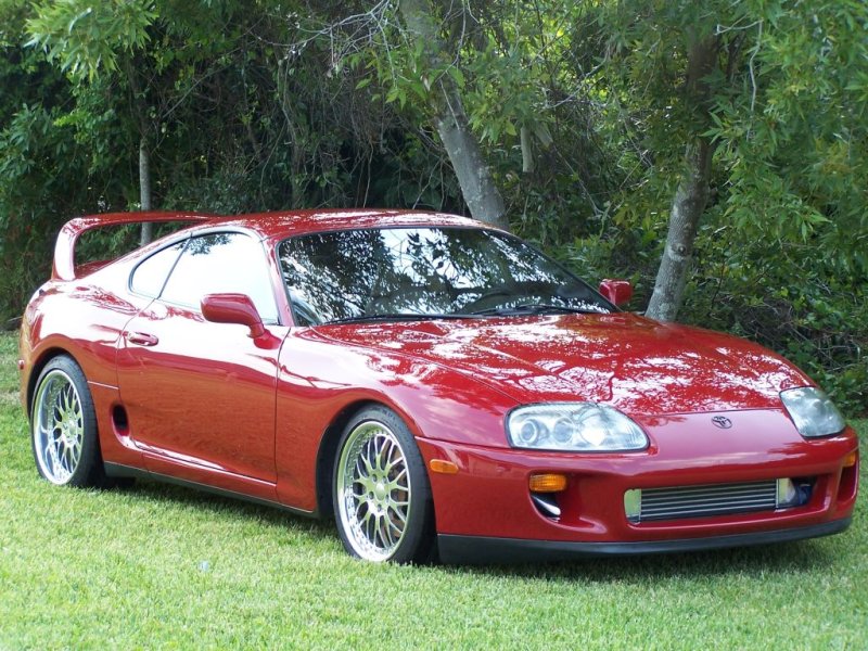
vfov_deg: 14.1
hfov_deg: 18.7
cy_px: 326
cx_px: 434
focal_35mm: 105
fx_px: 2633
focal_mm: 17.5
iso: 80
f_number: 3.2
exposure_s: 1/90
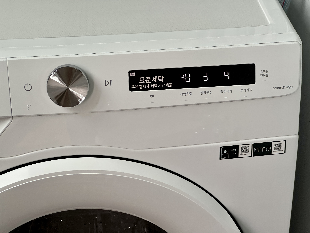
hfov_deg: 25.3
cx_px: 155
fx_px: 690
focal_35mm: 77
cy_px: 116
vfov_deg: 19.1
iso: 200
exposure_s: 1/99
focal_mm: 9
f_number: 2.8
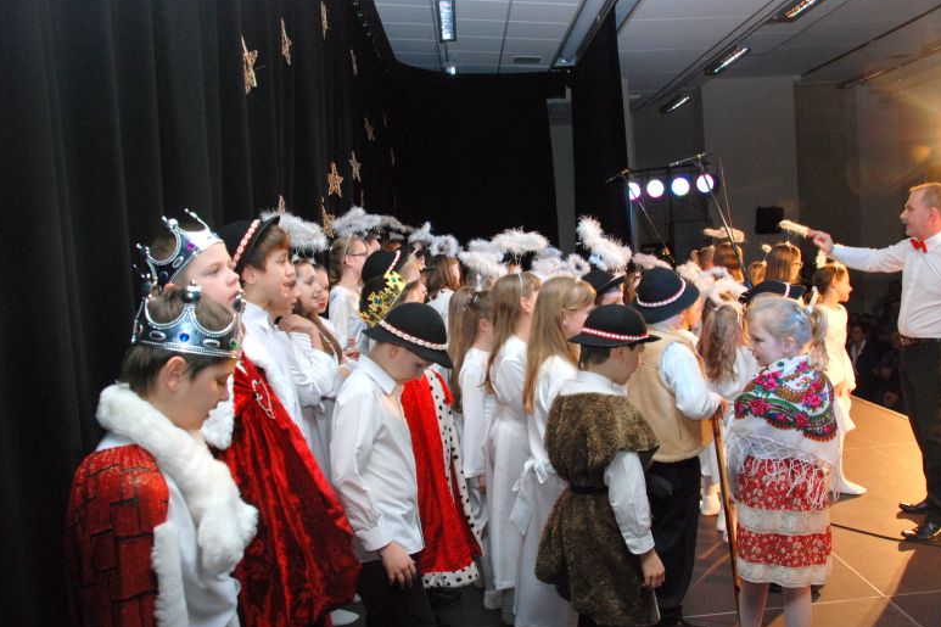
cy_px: 318
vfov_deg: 46.4
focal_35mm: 28
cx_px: 480
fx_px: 732
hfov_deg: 65.5
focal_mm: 18
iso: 800
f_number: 7.1
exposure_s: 1/60
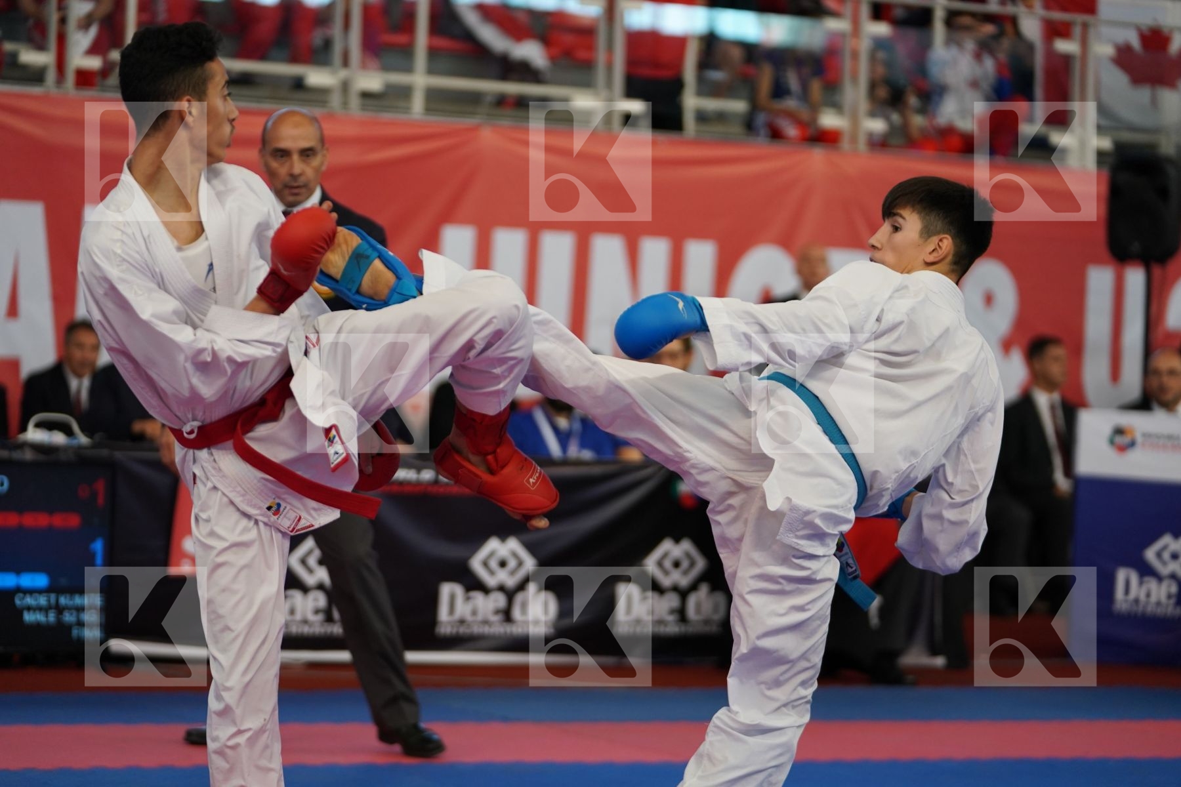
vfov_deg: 11.8
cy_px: 394
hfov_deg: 17.6
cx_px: 590
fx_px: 3805
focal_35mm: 116
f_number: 2.8
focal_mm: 116
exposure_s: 1/1000
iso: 1250
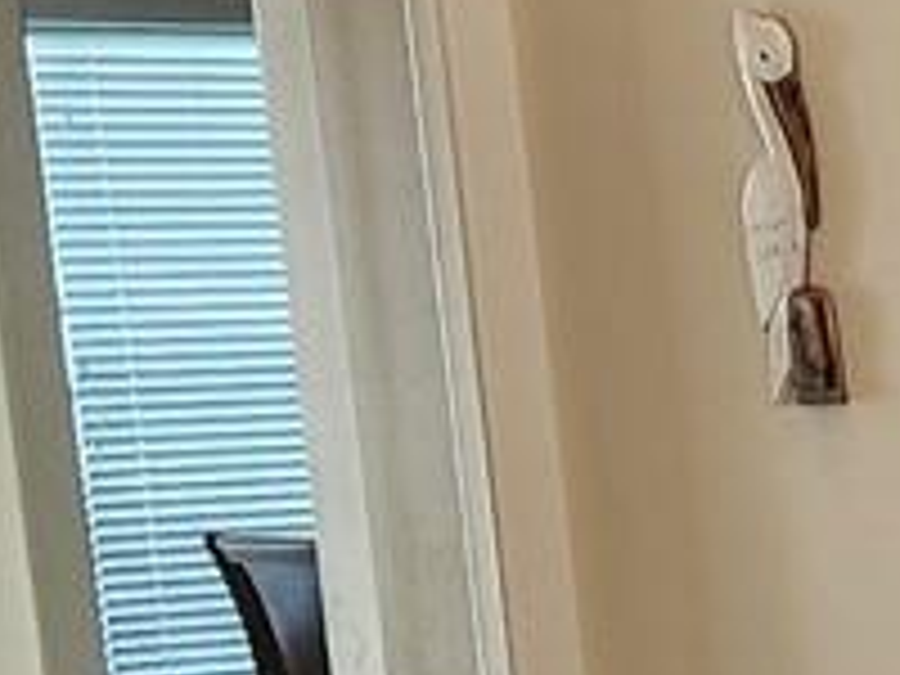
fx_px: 4784
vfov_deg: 7.8
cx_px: 2556
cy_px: 1197
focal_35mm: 184
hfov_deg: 9.0
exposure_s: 1/120
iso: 320
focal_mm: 5.4
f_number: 1.8
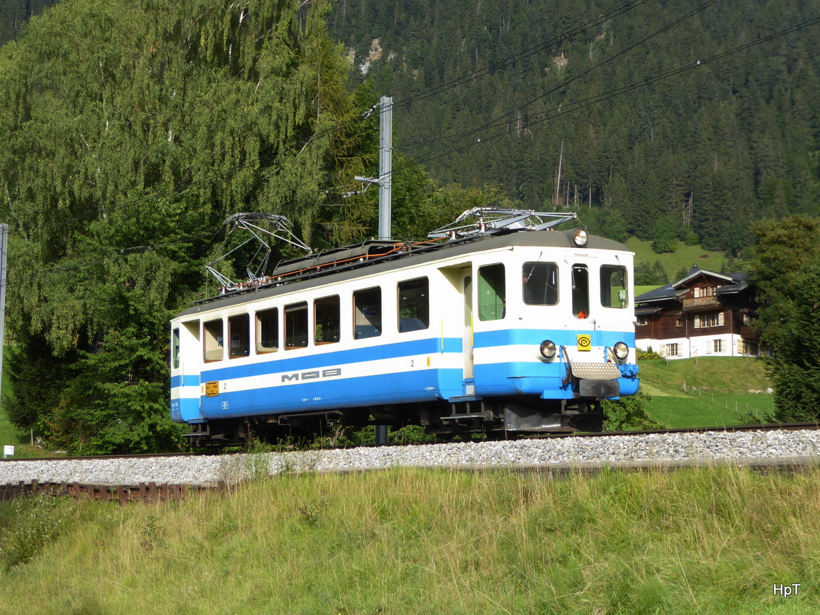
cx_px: 410
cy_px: 308
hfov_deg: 24.7
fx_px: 1871
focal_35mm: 79
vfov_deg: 18.7
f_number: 4.6
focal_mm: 13.2
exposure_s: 1/160
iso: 80
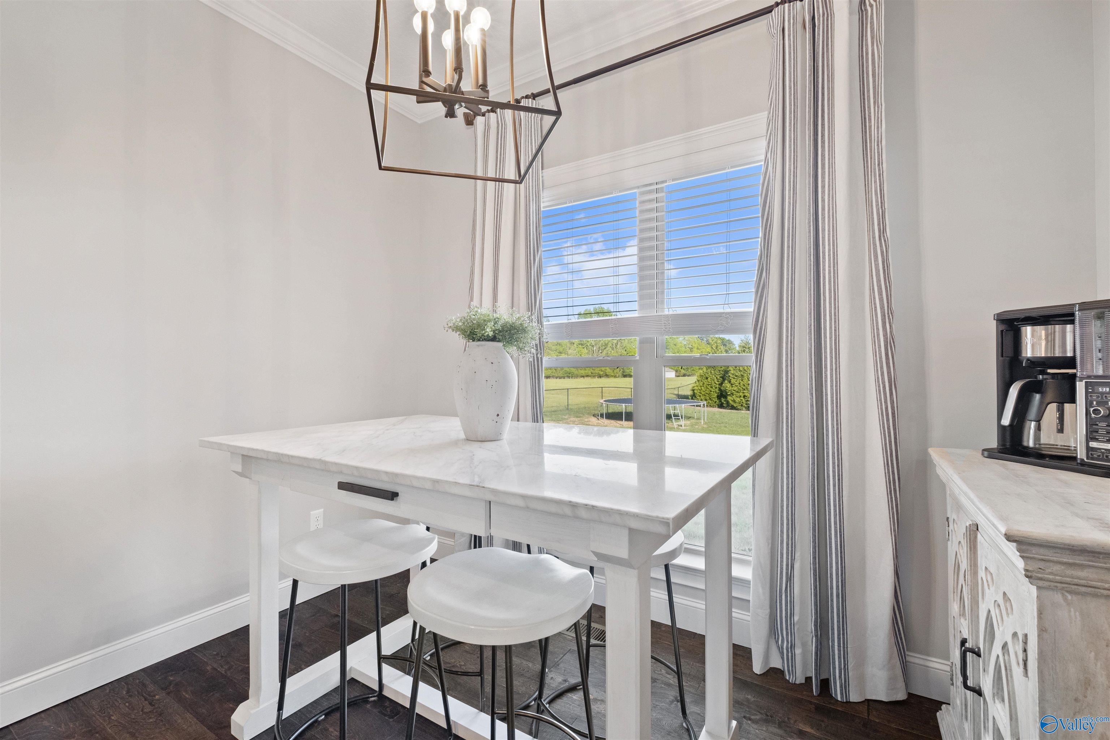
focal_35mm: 15
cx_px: 555
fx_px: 462
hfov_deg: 100.4
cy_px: 370
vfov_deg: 77.3
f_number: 8
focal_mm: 10
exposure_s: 1/4
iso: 800
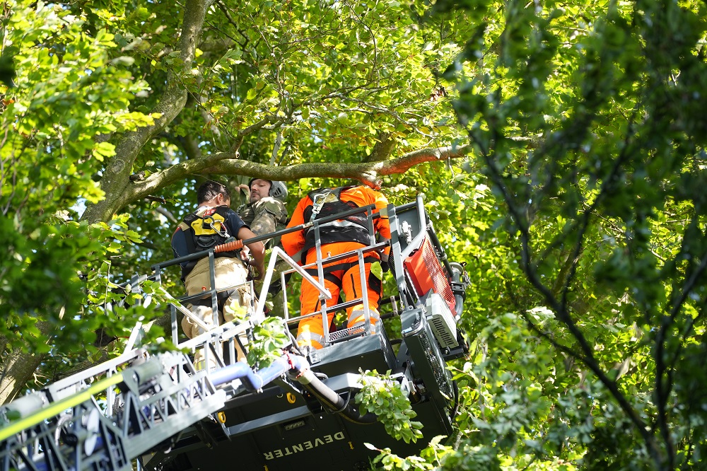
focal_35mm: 200
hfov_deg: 10.3
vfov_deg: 6.9
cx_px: 354
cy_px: 236
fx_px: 3926
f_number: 4
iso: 400
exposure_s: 1/200
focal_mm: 200
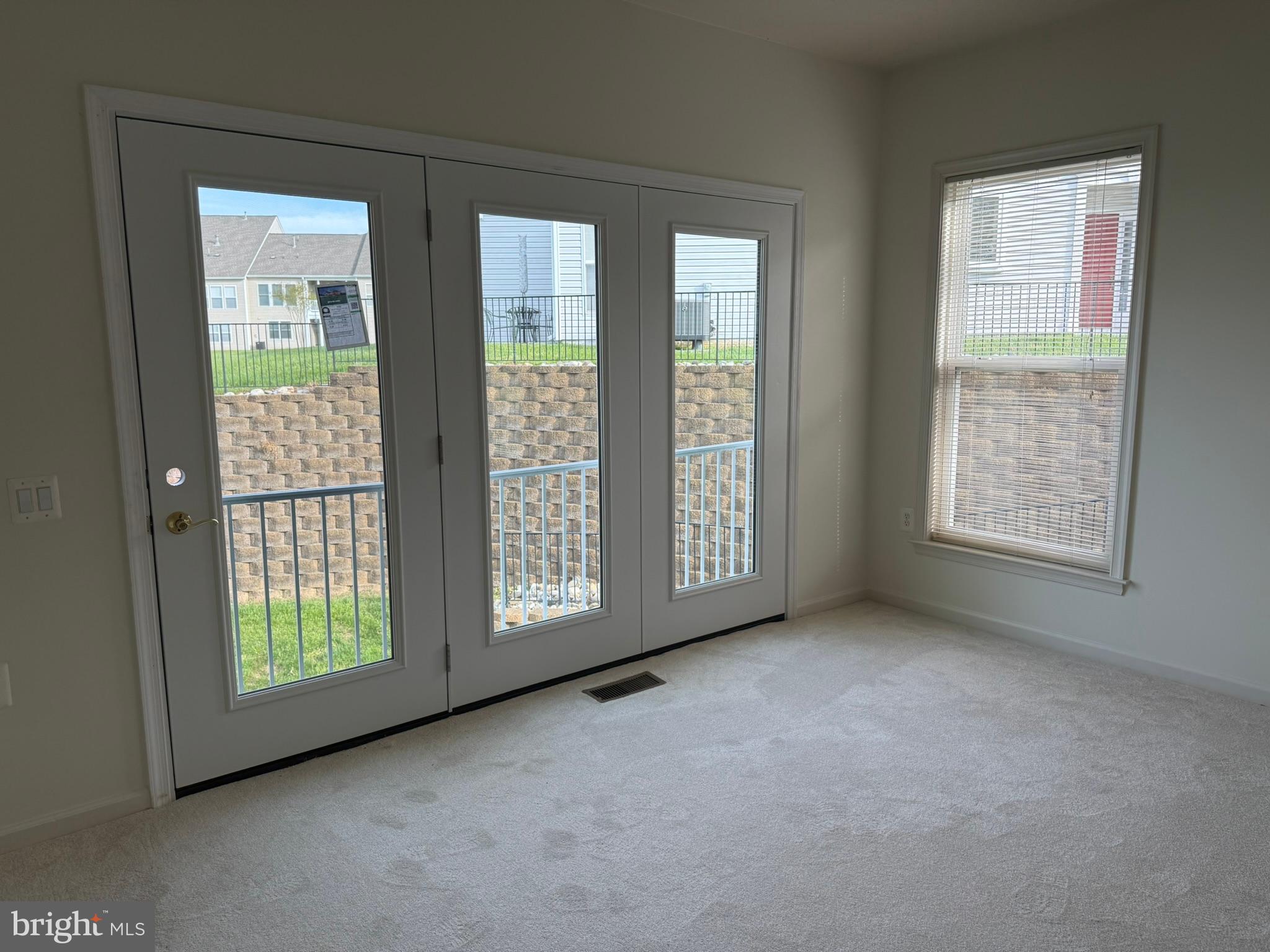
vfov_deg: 56.8
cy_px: 476
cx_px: 635
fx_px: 881
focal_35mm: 24
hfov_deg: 71.6
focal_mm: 6.76
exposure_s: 1/567
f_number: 1.78
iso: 100
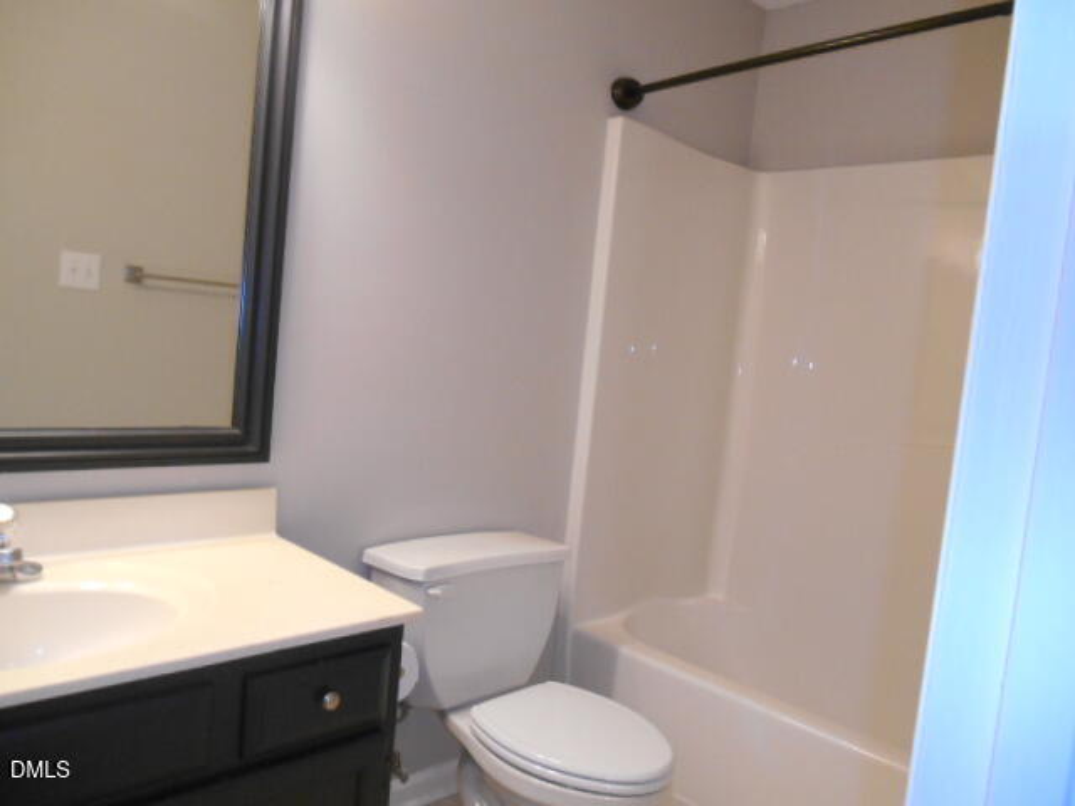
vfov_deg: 53.1
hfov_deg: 67.3
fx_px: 807
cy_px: 403
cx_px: 538
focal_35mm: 26
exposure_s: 1/30
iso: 360
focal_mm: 4.7
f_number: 3.4
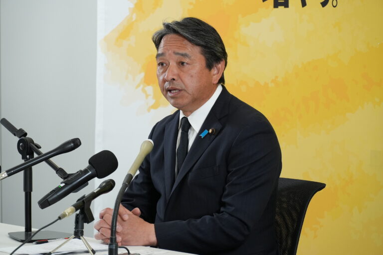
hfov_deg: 14.7
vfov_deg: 9.8
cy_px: 128
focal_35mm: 140
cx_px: 192
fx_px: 1483
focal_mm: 93
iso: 1250
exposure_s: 1/160
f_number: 5.6
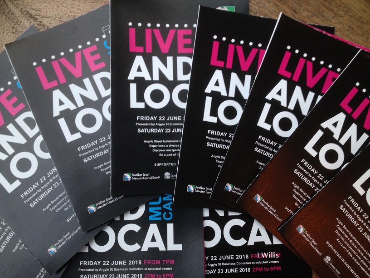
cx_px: 185
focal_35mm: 35
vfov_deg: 40.7
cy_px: 139
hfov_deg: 52.6
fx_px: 374
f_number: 2.4
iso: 160
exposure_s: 1/20
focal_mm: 4.28
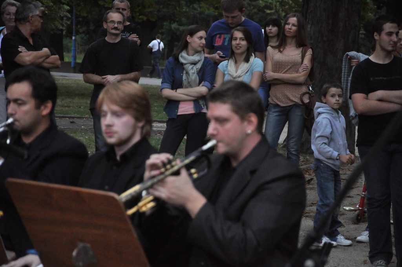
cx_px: 201
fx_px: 1757
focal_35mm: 158
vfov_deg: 8.7
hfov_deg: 13.1
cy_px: 134
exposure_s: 1/200
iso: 2000
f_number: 5.6
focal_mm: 105
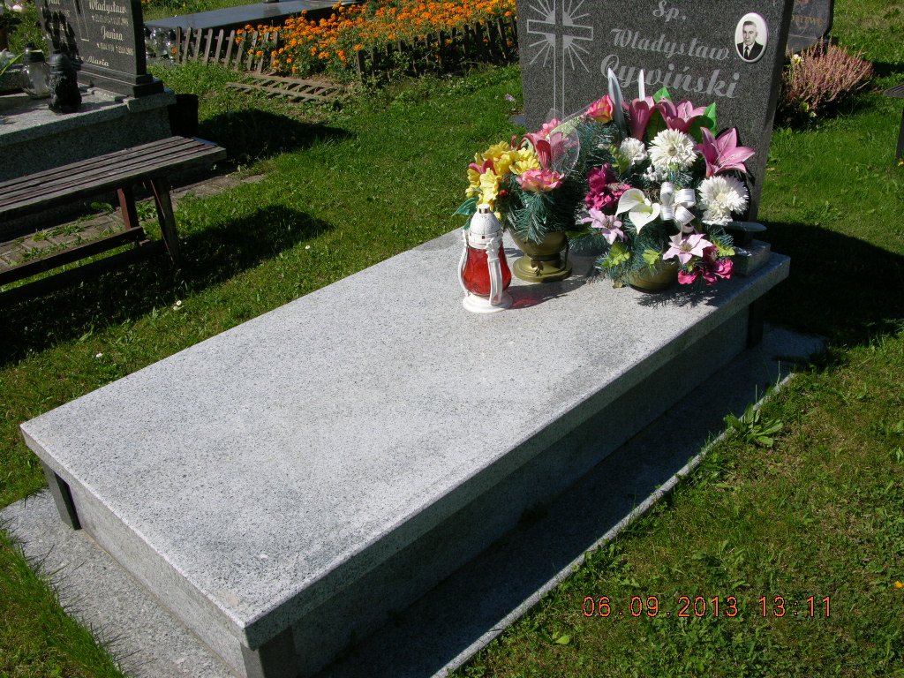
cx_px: 452
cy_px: 339
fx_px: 914
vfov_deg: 40.7
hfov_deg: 52.6
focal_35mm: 35
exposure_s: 1/290
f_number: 7.1
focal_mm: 8.9
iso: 50
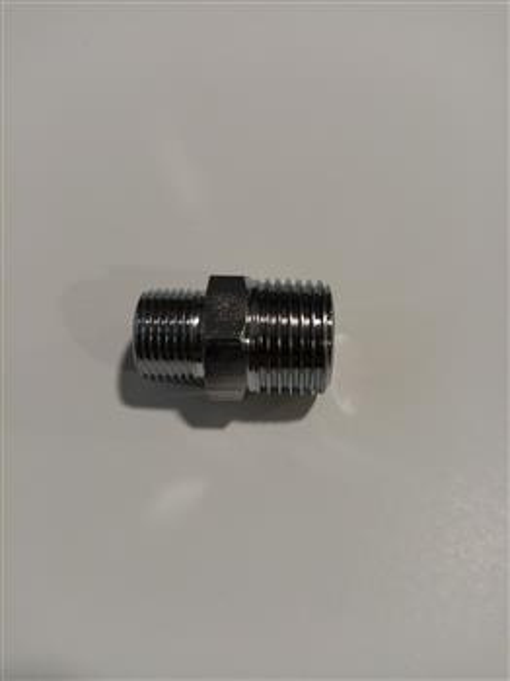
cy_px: 340
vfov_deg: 67.3
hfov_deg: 53.0
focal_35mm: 26
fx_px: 511
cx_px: 255
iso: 166
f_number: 1.8
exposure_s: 1/33.3
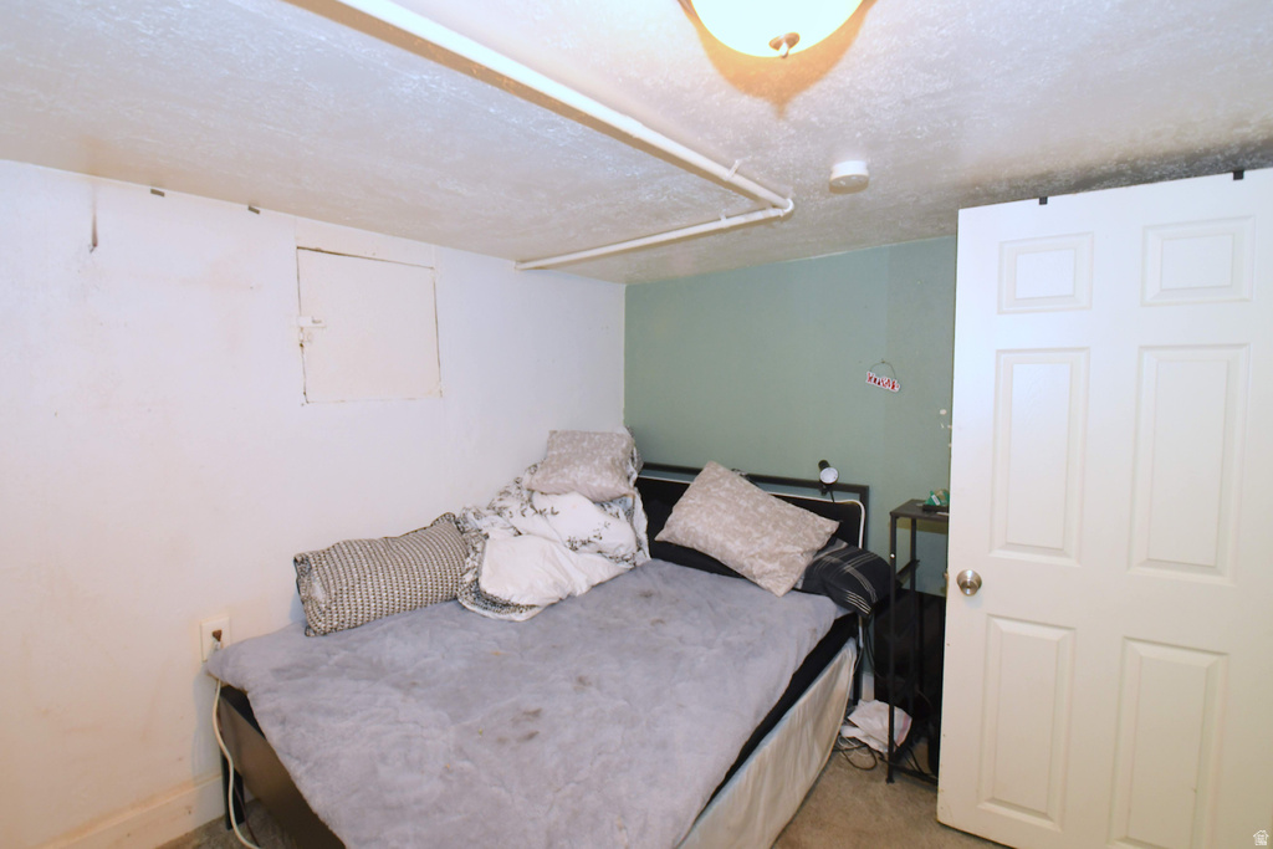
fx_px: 530
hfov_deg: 100.4
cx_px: 636
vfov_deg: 77.3
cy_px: 424
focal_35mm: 15
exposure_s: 1/8
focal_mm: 10
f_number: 8
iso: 800
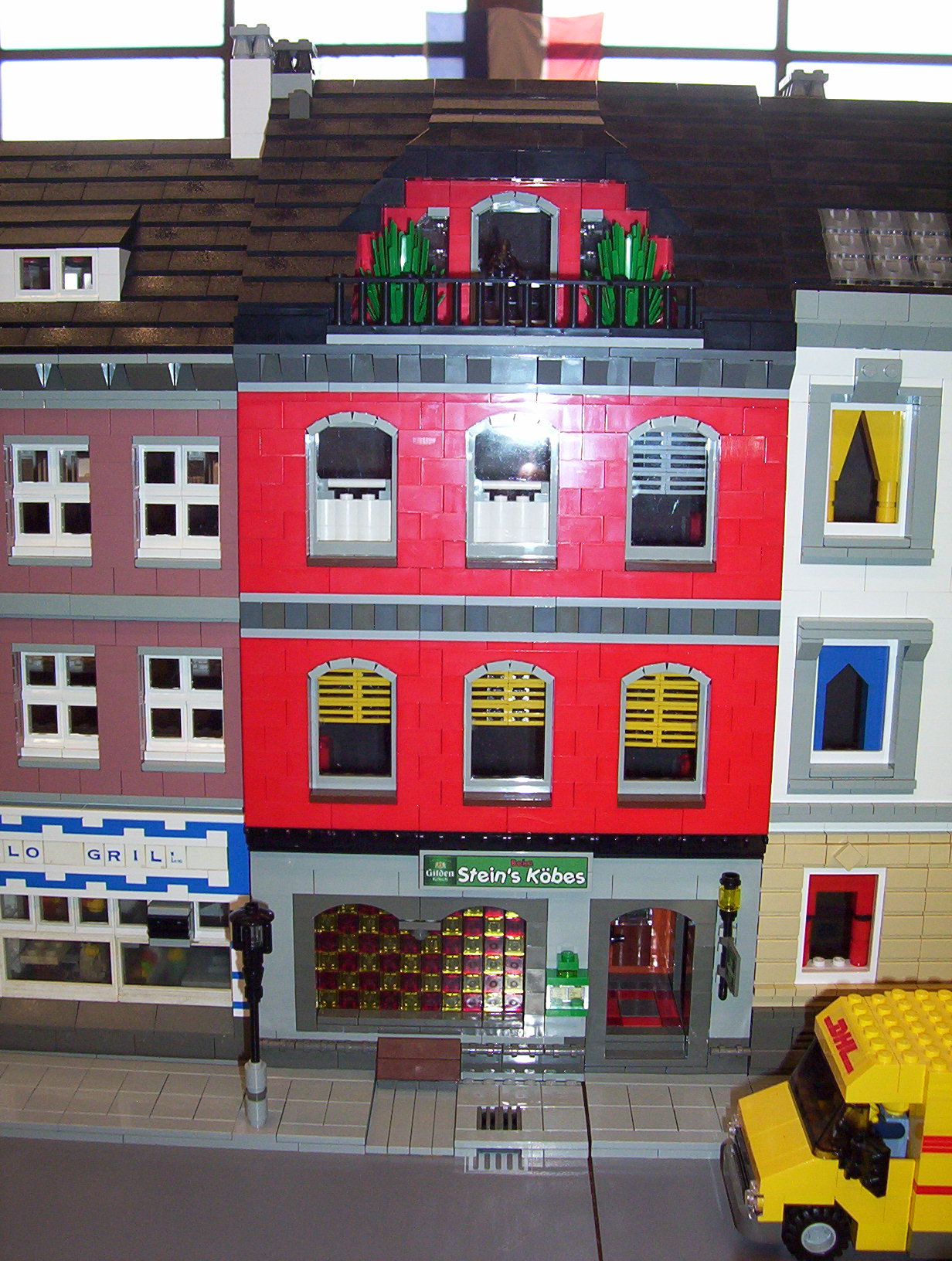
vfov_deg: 43.8
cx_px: 476
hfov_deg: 33.7
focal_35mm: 43
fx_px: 1570
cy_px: 630
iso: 140
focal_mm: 5.77
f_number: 2.73
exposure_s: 1/60
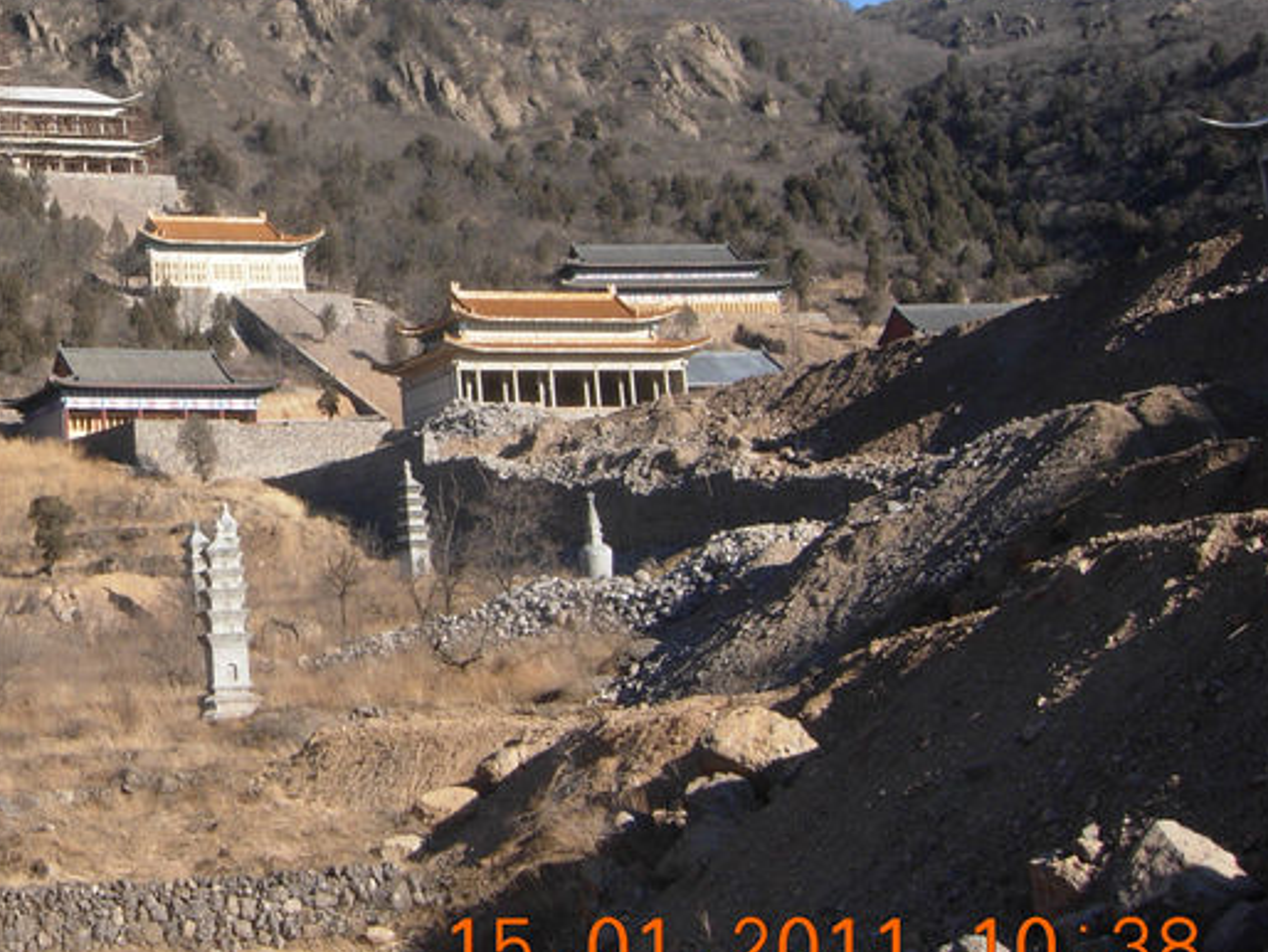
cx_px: 69
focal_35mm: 70
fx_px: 2565
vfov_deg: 20.8
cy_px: 217
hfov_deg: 26.6
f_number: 5.4
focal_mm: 7.5
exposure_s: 1/271
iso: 50
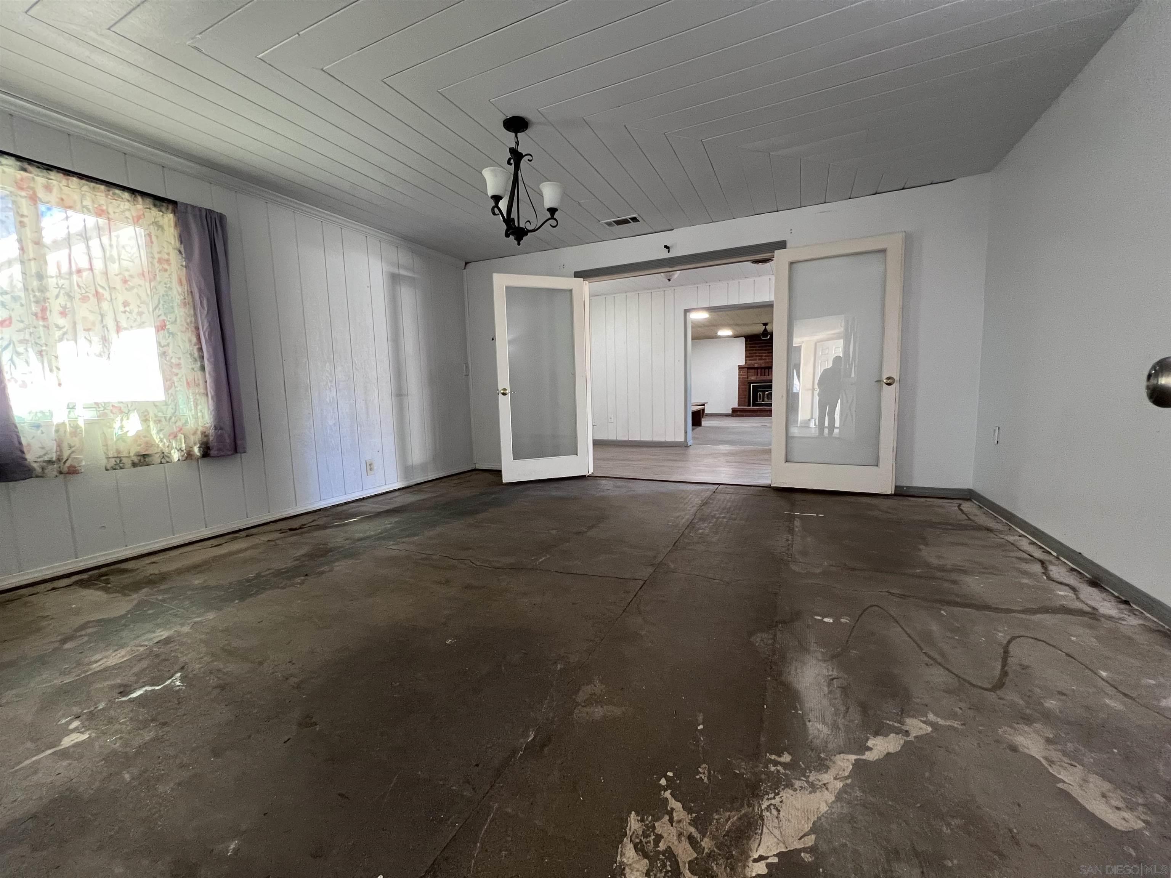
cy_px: 439
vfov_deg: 89.9
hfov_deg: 106.2
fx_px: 440
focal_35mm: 13
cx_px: 586
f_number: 1.8
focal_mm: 1.57
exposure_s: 1/60
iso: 400
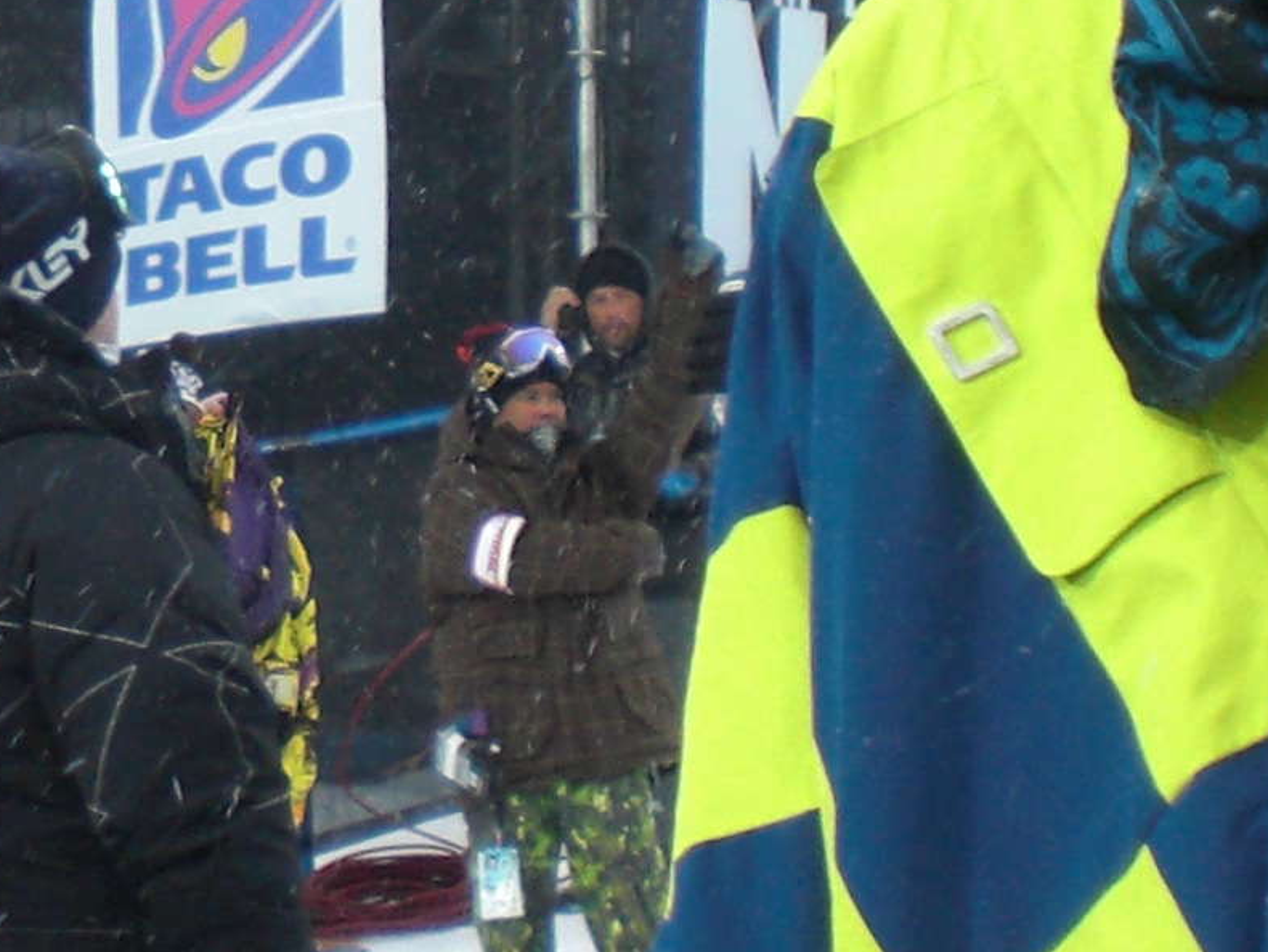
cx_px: 27
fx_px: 5753
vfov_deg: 9.4
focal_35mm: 157
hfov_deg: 12.4
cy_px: 16
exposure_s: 1/125
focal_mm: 6.3
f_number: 3.1
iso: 100
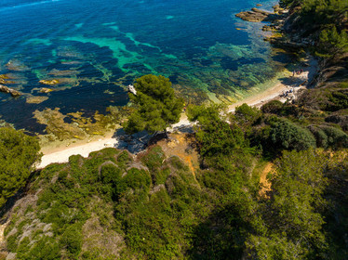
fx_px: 241
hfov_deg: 71.6
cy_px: 130
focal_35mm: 24
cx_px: 174
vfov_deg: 56.8
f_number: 6.3
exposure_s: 1/1000
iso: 200
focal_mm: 12.3
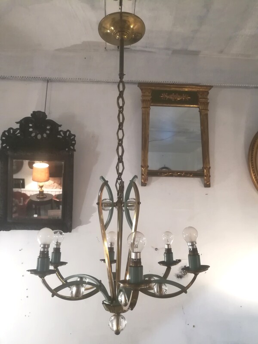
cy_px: 172
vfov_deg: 67.3
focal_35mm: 26
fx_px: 258
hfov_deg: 53.1
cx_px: 129
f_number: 2.2
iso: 320
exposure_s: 1/25
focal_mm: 3.83
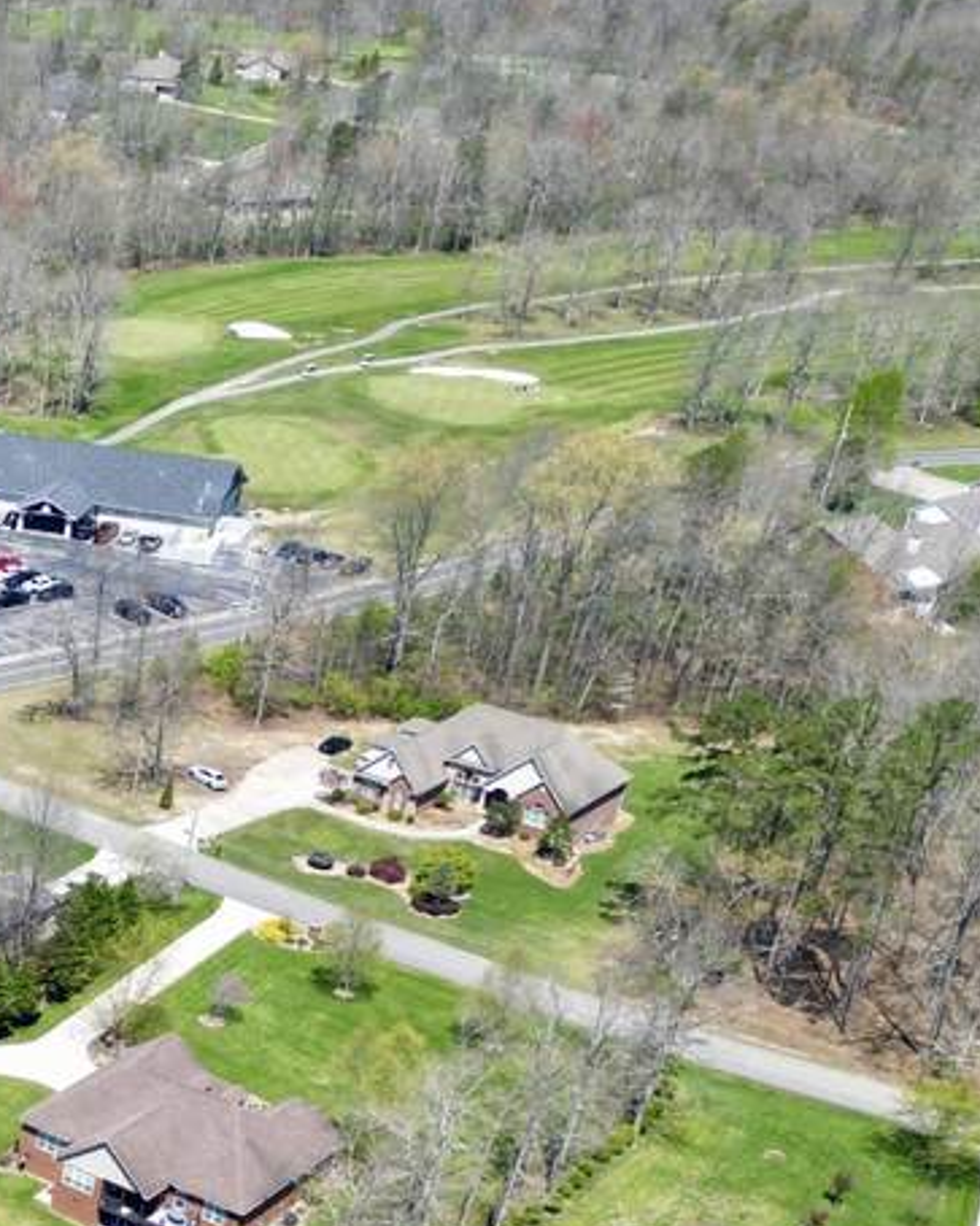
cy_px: 1221
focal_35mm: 66
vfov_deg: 27.1
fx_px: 2394
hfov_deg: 19.4
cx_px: -597
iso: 100
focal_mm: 6.72
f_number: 1.7
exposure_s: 1/1600
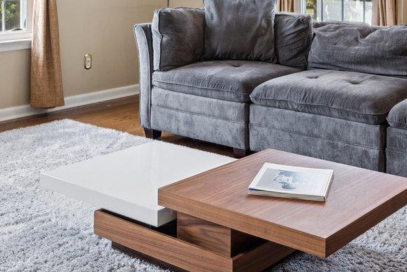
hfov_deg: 34.4
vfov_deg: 22.2
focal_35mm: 58
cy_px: -20
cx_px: 233
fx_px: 656
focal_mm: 17
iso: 200
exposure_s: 1/10
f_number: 9
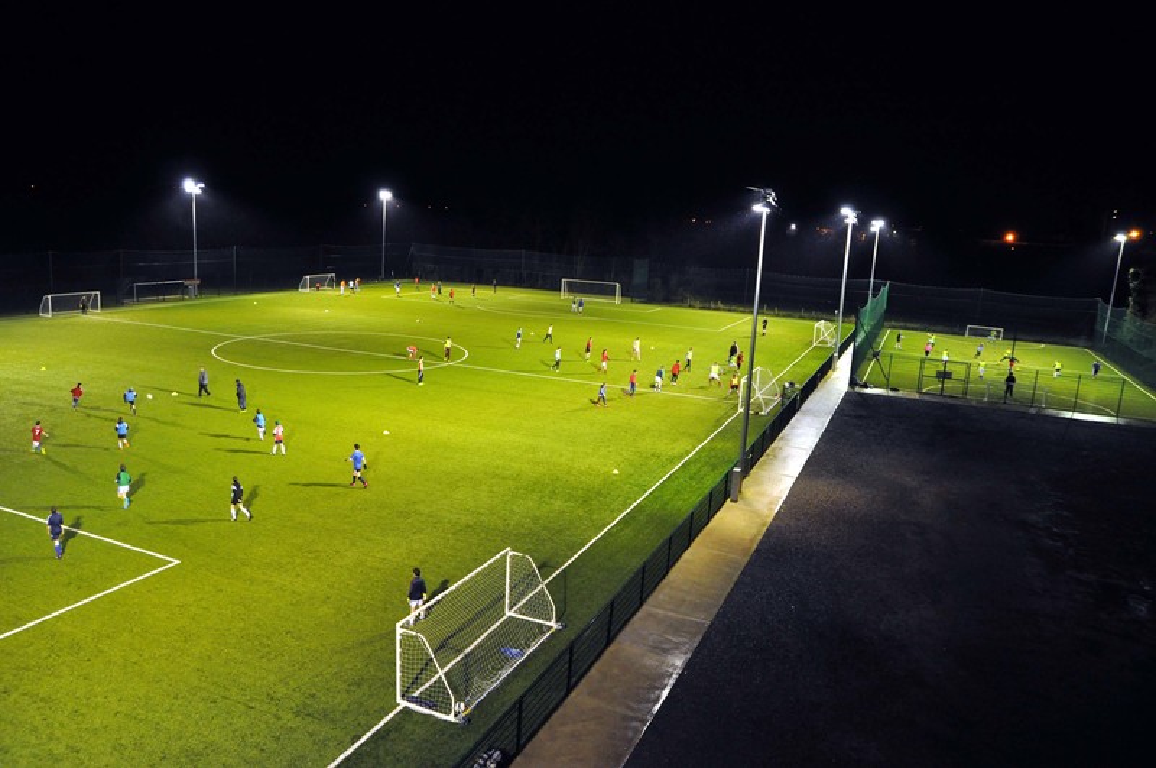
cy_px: 384
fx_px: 866
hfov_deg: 67.5
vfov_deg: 47.8
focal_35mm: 27
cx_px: 578
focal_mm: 18
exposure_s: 1/60
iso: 1100
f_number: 4
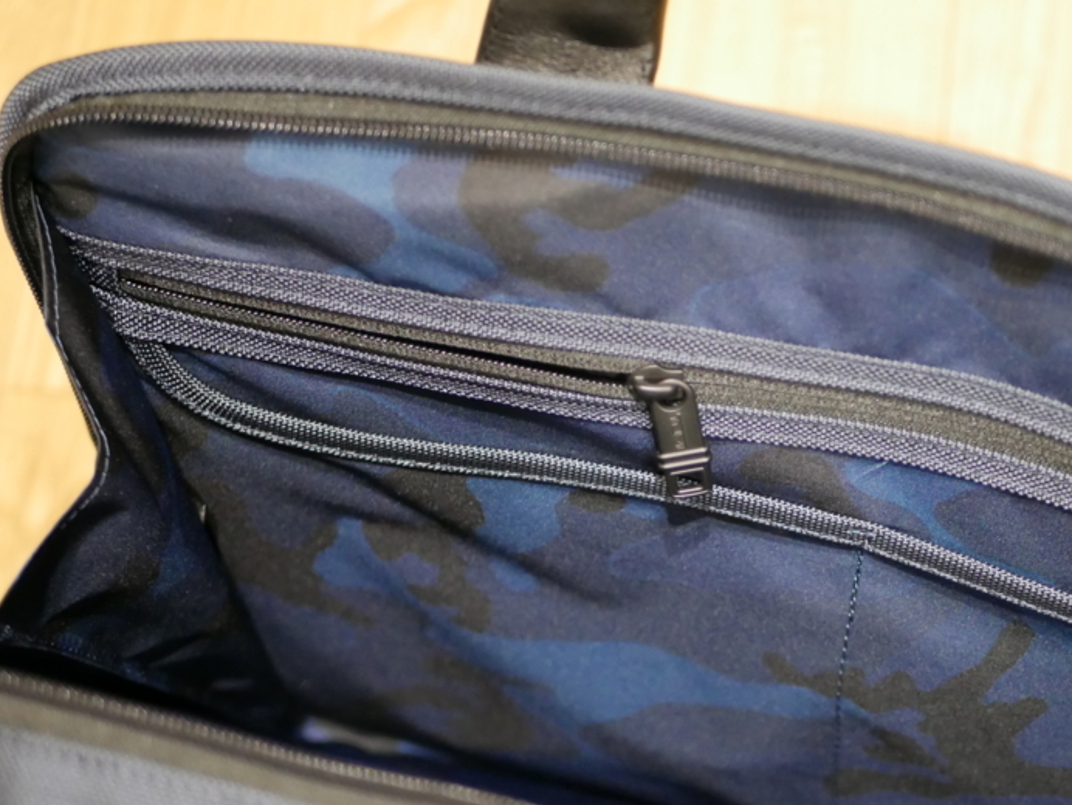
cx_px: 784
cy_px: 448
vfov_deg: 19.9
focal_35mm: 74
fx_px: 2293
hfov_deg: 26.0
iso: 2500
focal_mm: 25
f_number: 1.7
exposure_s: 1/60
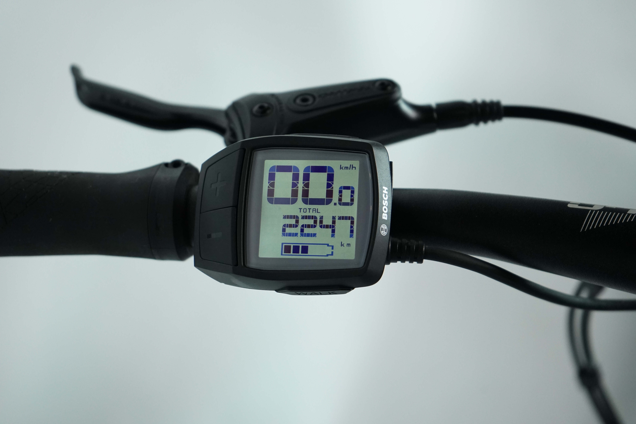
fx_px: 1237
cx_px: 318
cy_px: 212
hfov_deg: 28.8
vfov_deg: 19.5
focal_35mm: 70
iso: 2000
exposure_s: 1/200
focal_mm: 70
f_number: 5.6
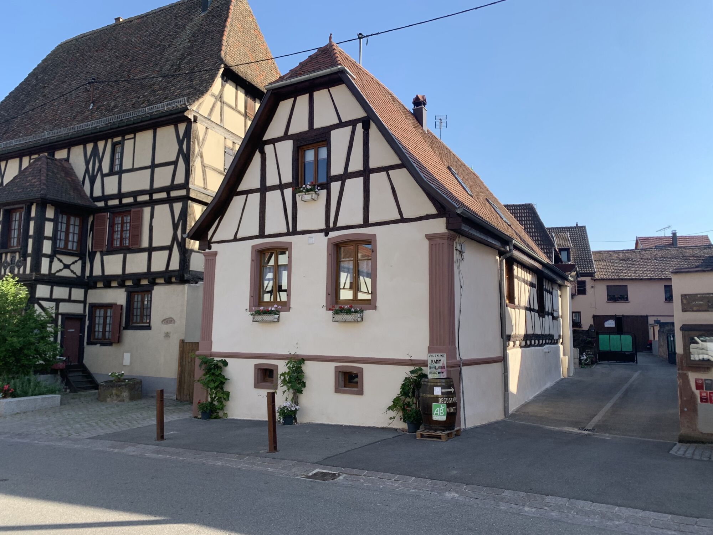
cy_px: 268
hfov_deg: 67.3
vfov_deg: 53.1
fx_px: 536
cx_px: 356
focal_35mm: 26
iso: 25
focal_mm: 4.25
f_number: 1.8
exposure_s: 1/1001
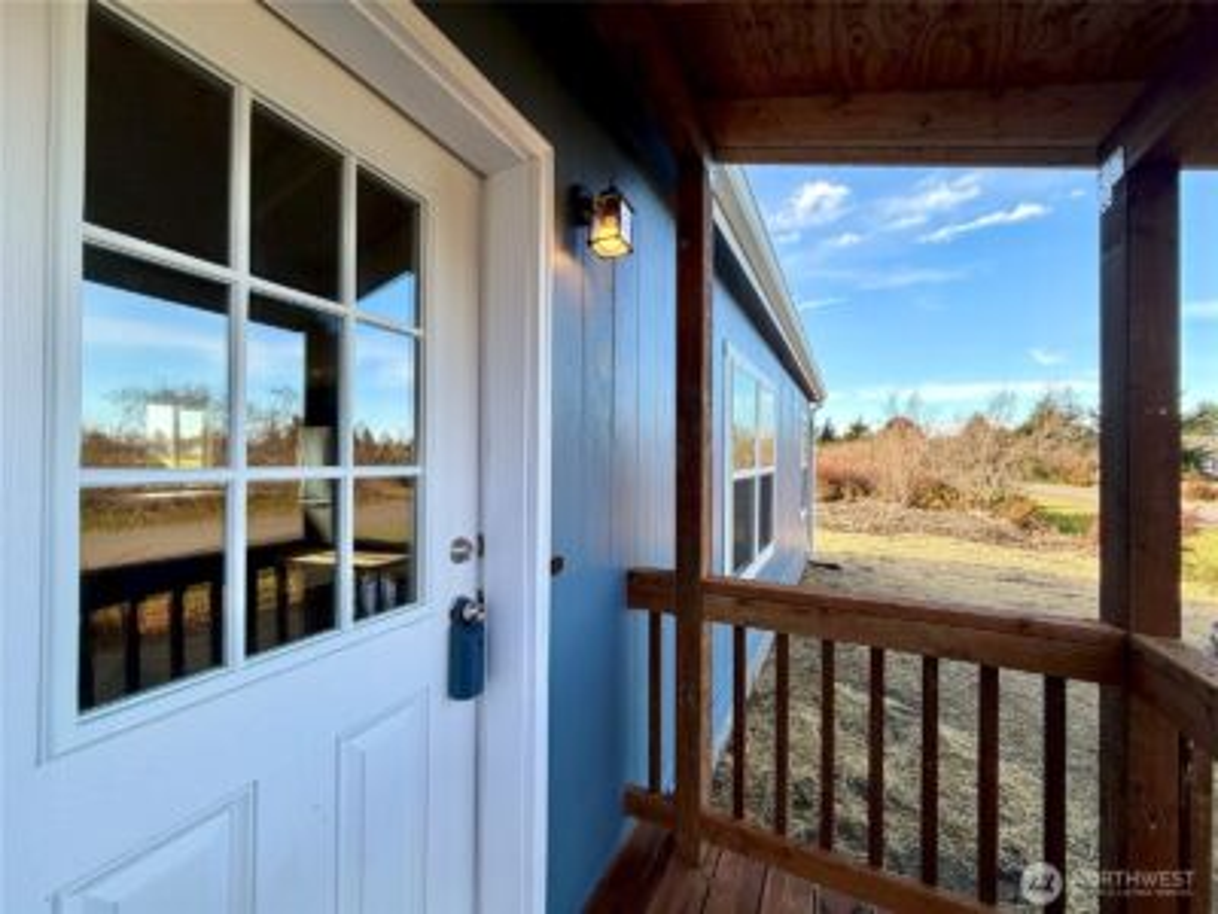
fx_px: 493
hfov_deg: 102.1
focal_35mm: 14
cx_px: 609
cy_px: 457
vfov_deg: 85.7
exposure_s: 1/388
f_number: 2.2
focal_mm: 2.22
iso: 50
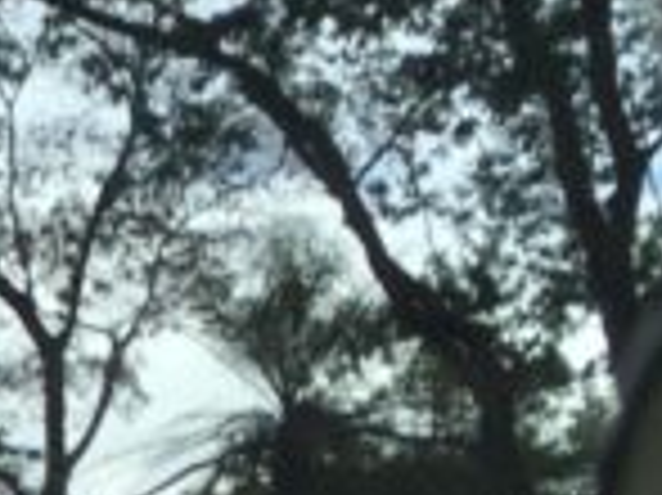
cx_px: -680
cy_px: 958
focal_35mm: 152
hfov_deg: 11.6
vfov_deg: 9.2
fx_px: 2904
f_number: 2.2
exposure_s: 1/2564
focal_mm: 4.15
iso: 32
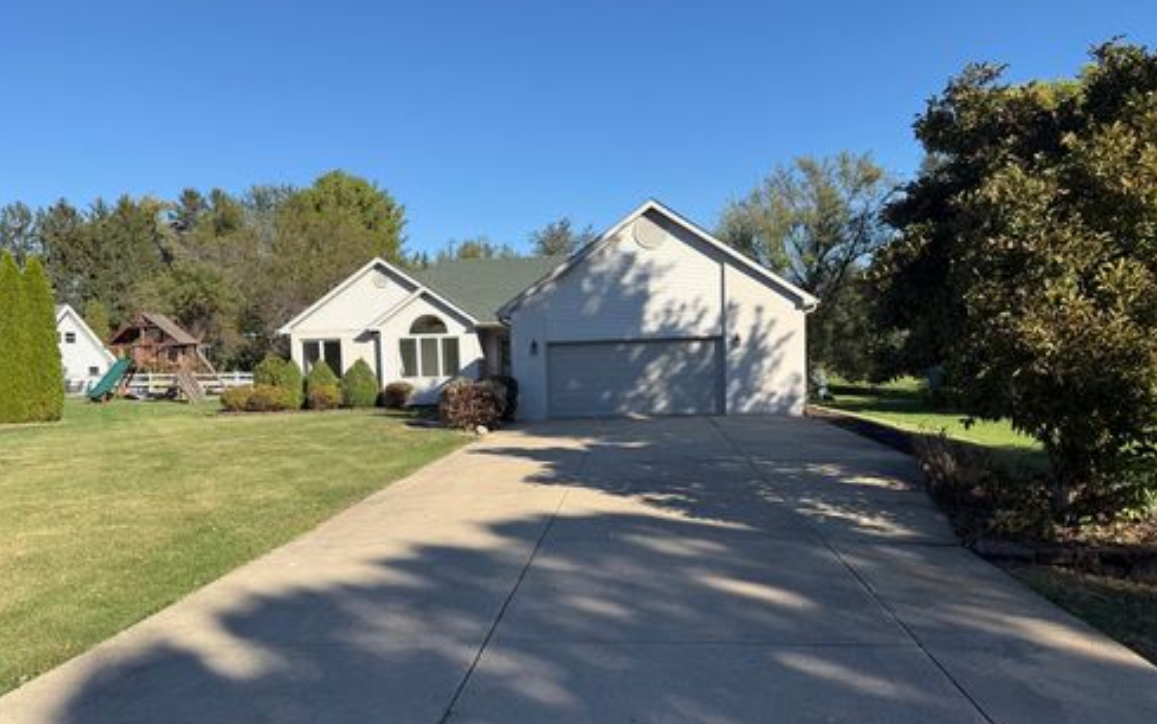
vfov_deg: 47.5
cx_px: 580
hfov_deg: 70.4
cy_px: 403
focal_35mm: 26
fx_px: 820
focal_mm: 6.76
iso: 80
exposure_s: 1/3425
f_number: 1.78
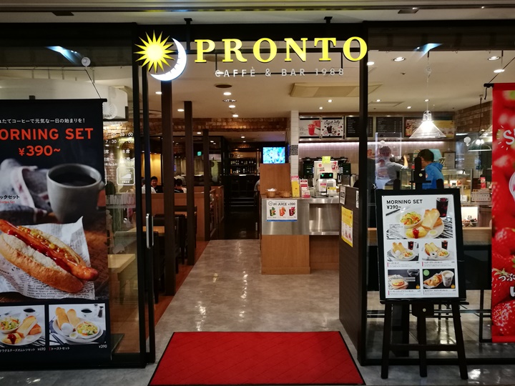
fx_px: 402
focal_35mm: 27
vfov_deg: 51.4
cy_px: 193
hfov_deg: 65.3
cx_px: 258
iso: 400
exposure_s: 1/33.3
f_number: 2.2
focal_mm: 4.5
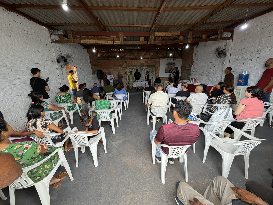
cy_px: 102
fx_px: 110
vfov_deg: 85.7
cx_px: 136
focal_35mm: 14
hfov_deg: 102.1
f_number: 2.2
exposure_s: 1/120
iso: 100
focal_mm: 2.22
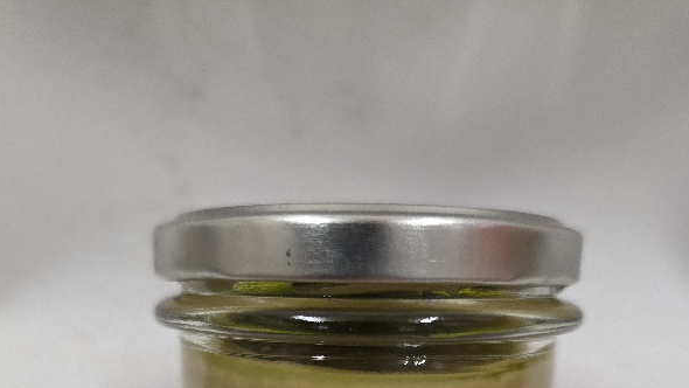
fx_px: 621
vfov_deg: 30.3
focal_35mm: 34
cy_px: 448
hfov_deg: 58.0
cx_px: 347
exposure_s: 1/101
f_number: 1.7
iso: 500
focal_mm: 6.3
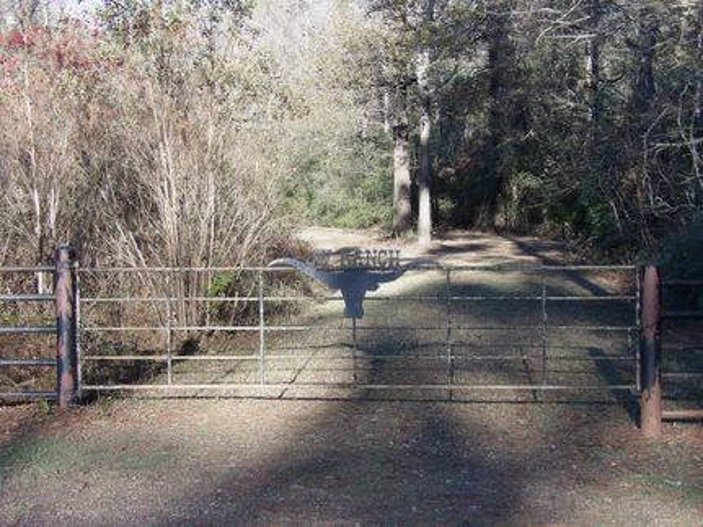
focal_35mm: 62
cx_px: 352
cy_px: 264
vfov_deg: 23.6
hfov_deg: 31.2
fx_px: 1259
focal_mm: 11.1
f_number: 4
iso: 100
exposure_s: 1/136
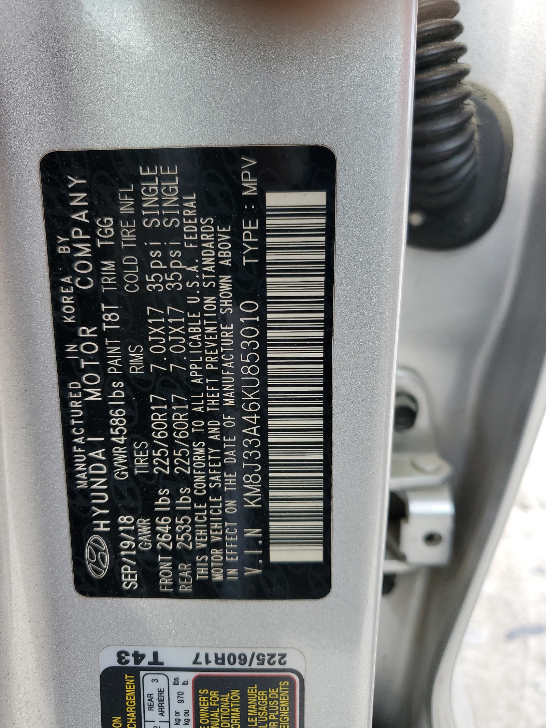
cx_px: 273
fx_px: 547
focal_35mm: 26
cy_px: 364
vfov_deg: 67.3
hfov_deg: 53.1
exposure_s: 1/385
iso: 50
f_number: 1.5
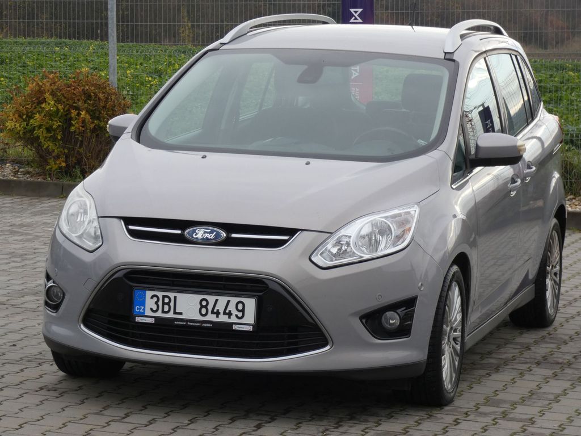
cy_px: 218
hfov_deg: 16.8
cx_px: 290
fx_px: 1964
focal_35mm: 117
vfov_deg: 12.7
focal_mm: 21
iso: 80
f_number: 5.6
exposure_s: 1/100
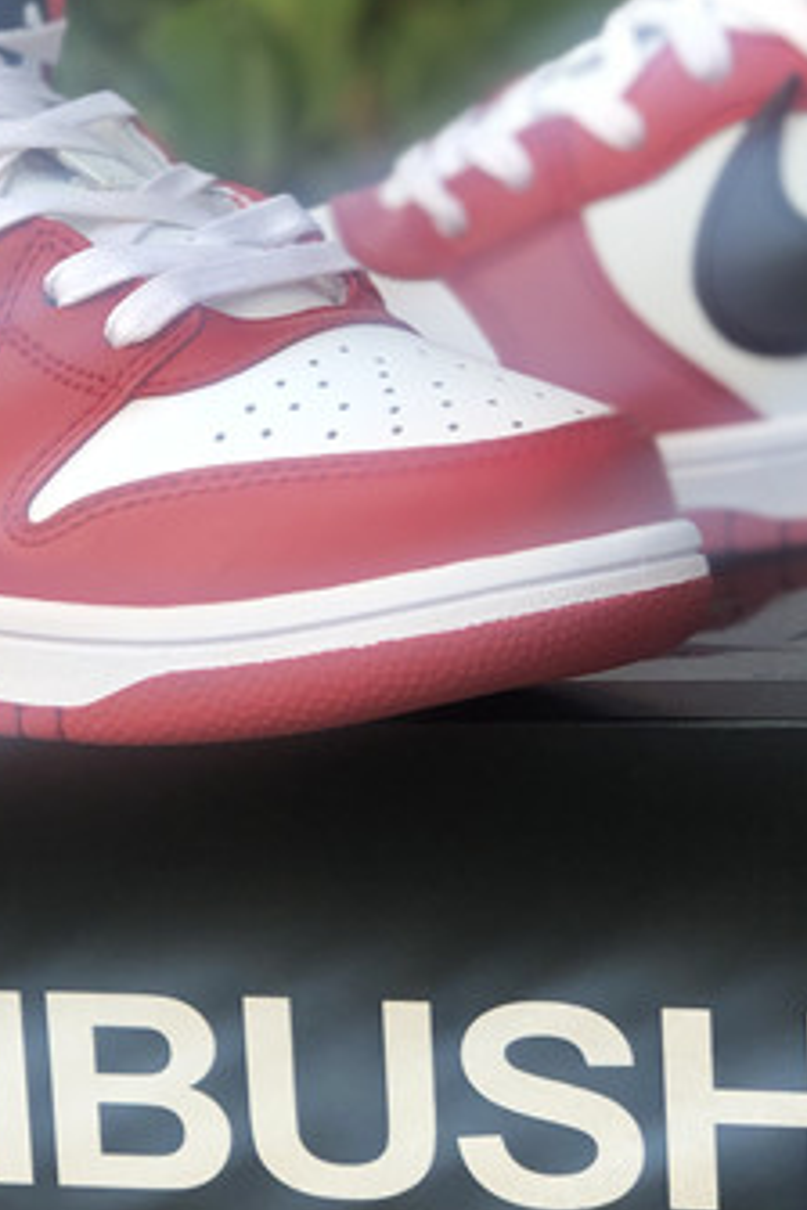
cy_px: 459
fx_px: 4001
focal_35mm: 119
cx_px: 241
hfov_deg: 11.5
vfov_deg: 17.2
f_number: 2.4
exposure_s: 1/211
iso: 16
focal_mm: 6
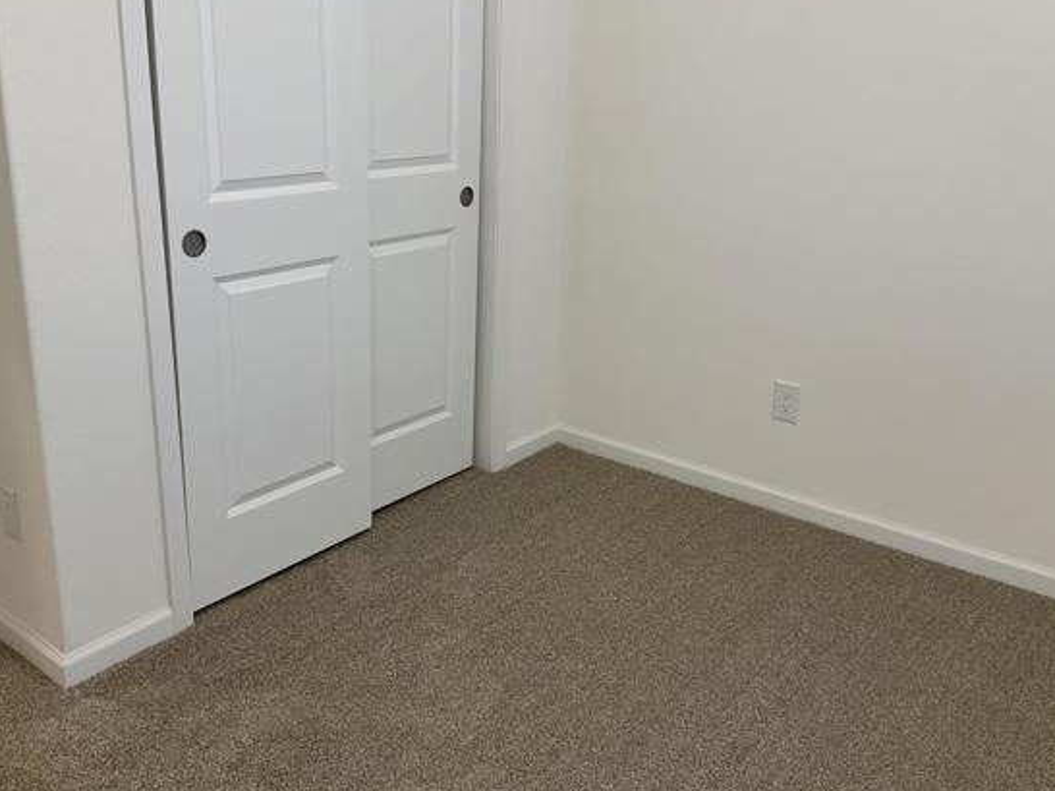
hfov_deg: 54.0
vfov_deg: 41.7
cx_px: 522
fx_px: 1036
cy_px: 348
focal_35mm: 34
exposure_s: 1/60
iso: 64
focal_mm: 3
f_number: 1.8
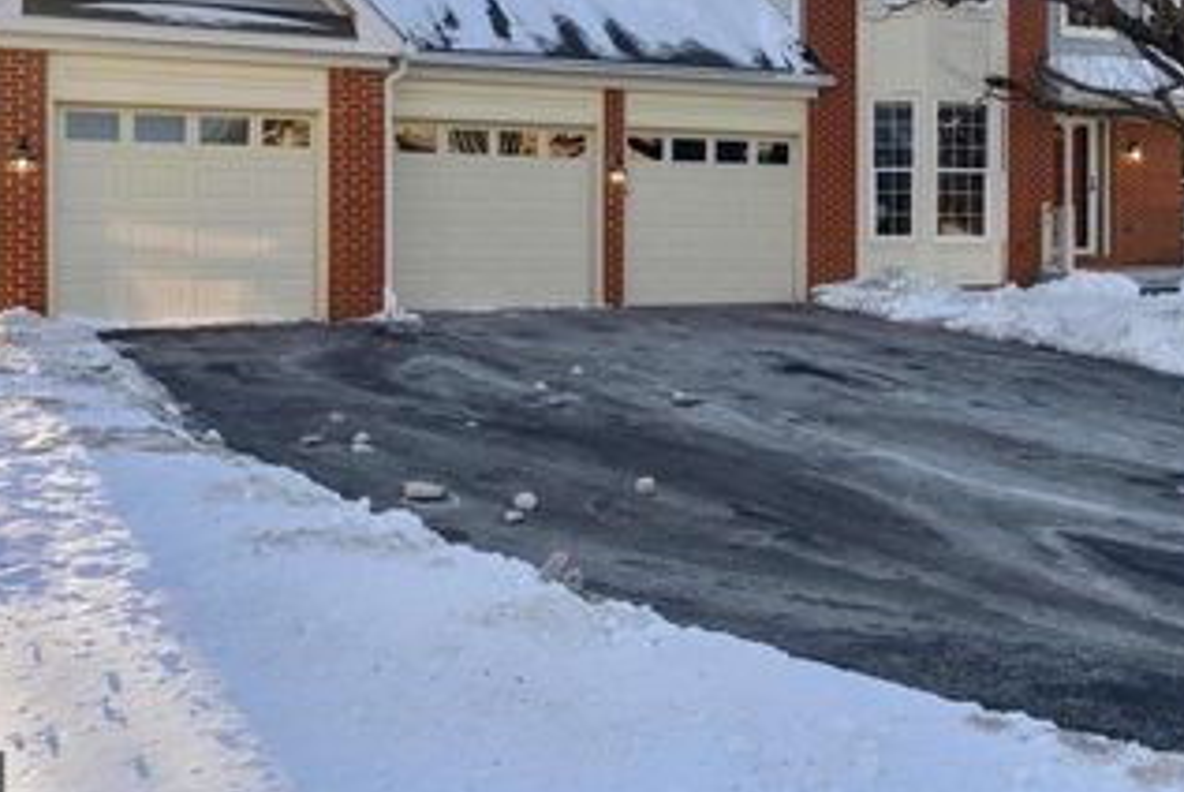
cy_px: 194
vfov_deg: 32.1
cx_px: 736
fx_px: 1350
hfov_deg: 47.0
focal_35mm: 41
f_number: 8
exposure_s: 1/3200
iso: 400
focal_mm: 26
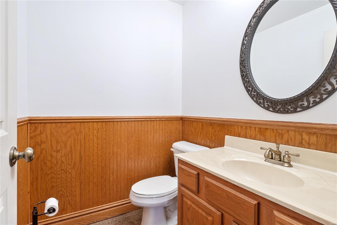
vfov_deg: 67.4
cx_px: 168
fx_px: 168
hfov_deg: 90.0
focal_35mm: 18
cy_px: 112
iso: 400
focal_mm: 9
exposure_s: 1/5
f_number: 8
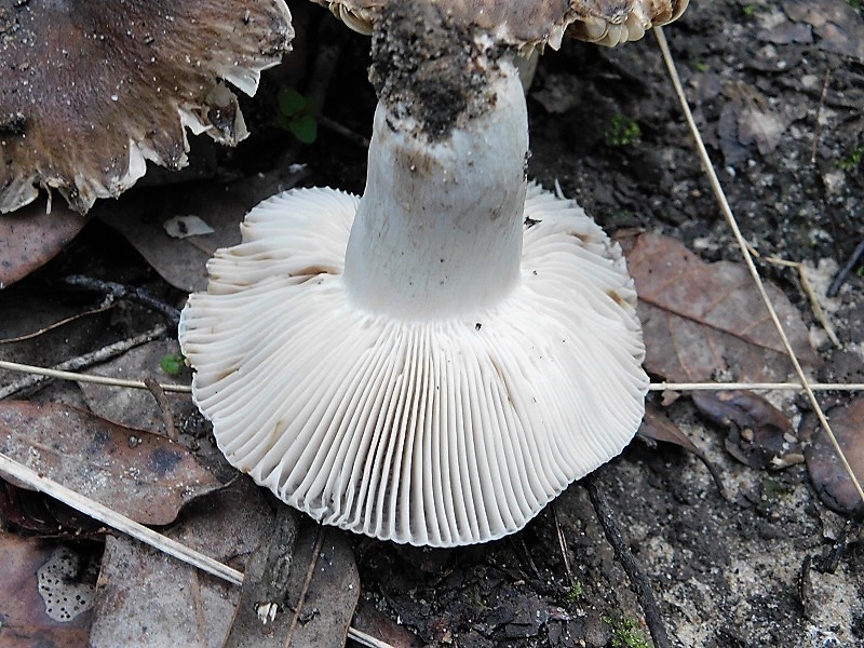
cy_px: 324
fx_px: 1123
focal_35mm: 45
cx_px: 432
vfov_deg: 32.2
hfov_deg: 42.1
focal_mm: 8
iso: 400
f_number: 3.7
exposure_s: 1/15
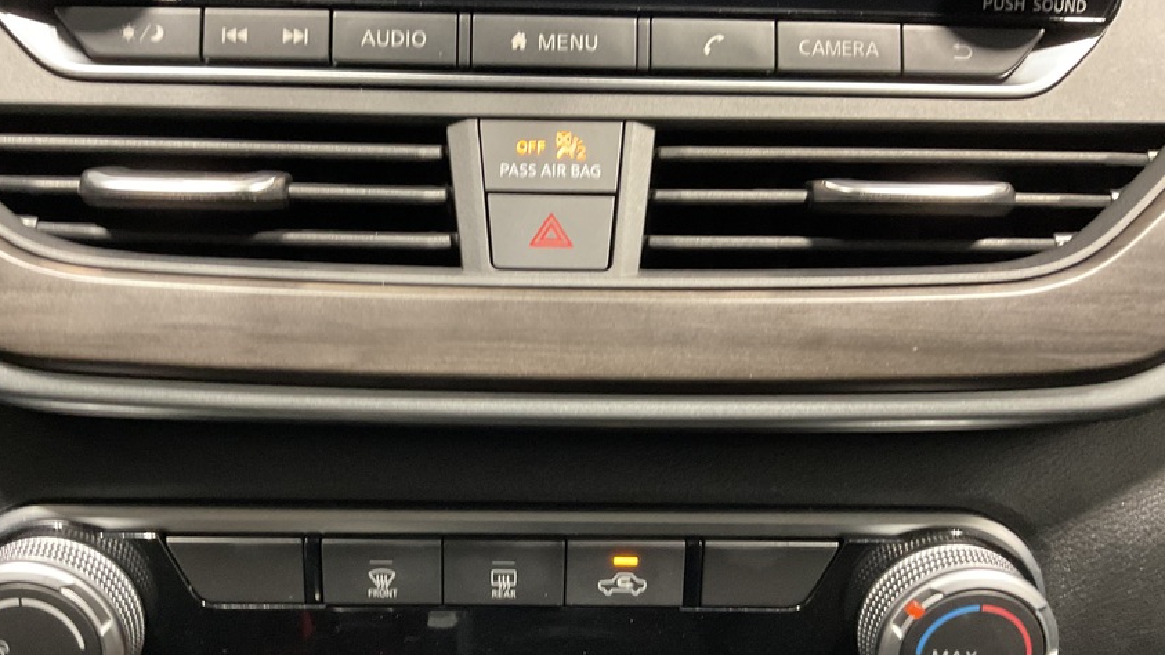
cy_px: 489
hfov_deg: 55.2
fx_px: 1112
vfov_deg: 32.2
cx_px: 515
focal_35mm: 36
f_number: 1.8
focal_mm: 3
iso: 400
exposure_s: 1/25
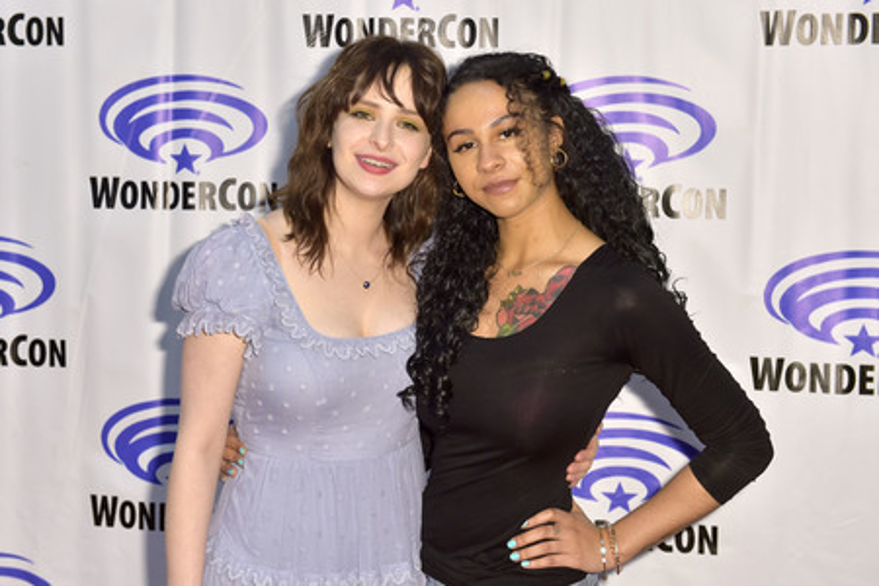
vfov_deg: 26.0
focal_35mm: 52
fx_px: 1270
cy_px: 293
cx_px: 440
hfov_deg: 38.2
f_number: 4.5
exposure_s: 1/250
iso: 320
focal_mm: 52
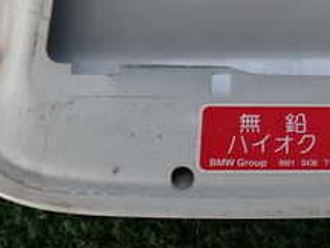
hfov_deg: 21.6
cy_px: 3
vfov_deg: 16.3
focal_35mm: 89
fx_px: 848
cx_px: 281
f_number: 2.4
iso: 200
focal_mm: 5.79
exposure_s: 1/50
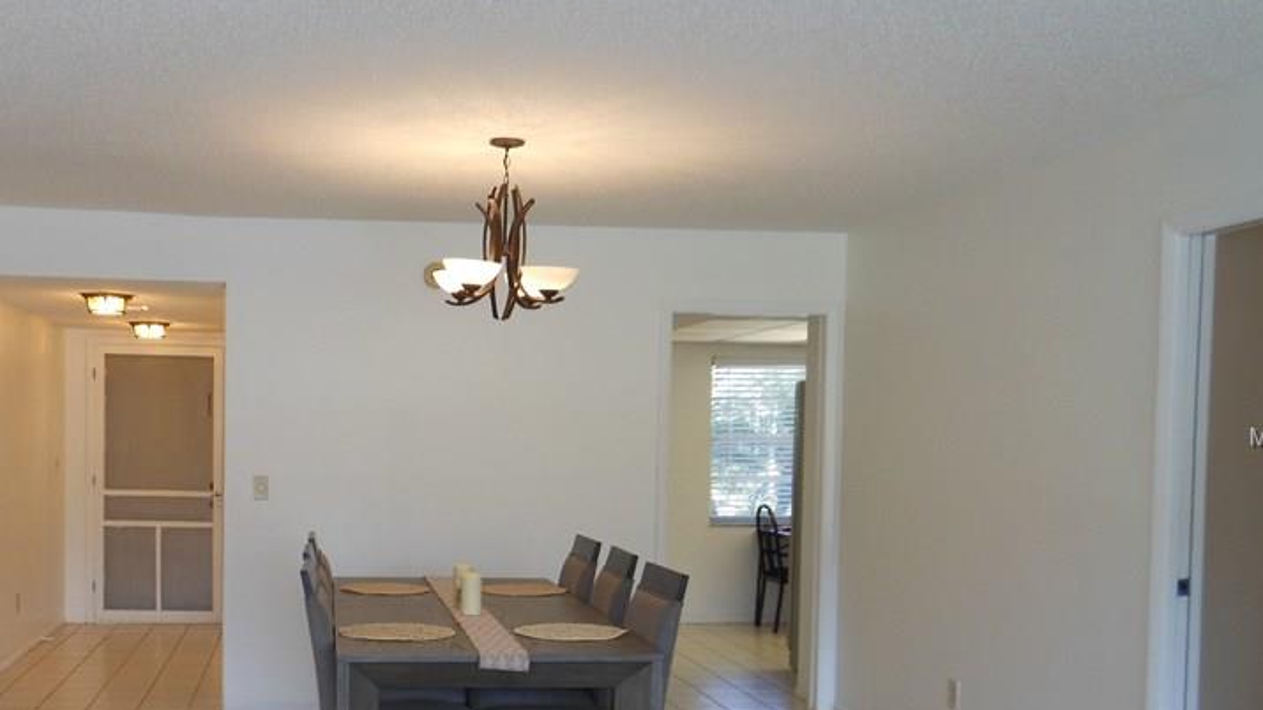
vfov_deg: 30.3
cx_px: 452
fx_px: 1306
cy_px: 438
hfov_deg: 50.9
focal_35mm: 39
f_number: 3.2
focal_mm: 4.5
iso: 100
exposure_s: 1/30
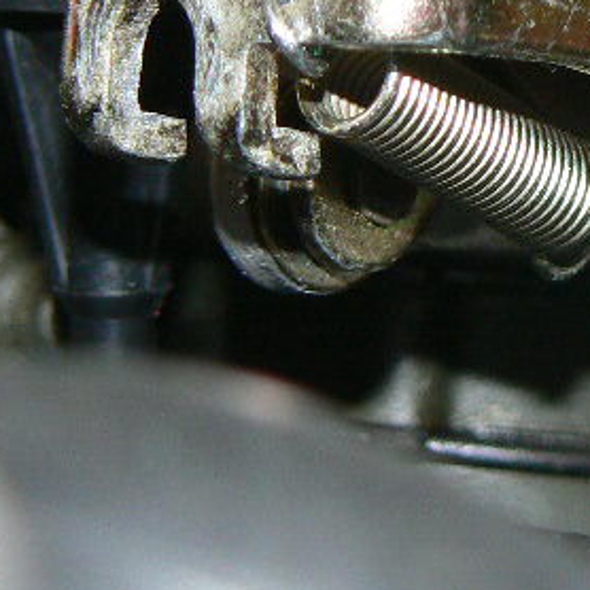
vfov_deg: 6.8
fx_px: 4975
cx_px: 484
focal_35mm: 258
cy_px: 144
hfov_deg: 6.8
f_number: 3.2
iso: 100
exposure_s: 1/30
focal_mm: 15.5
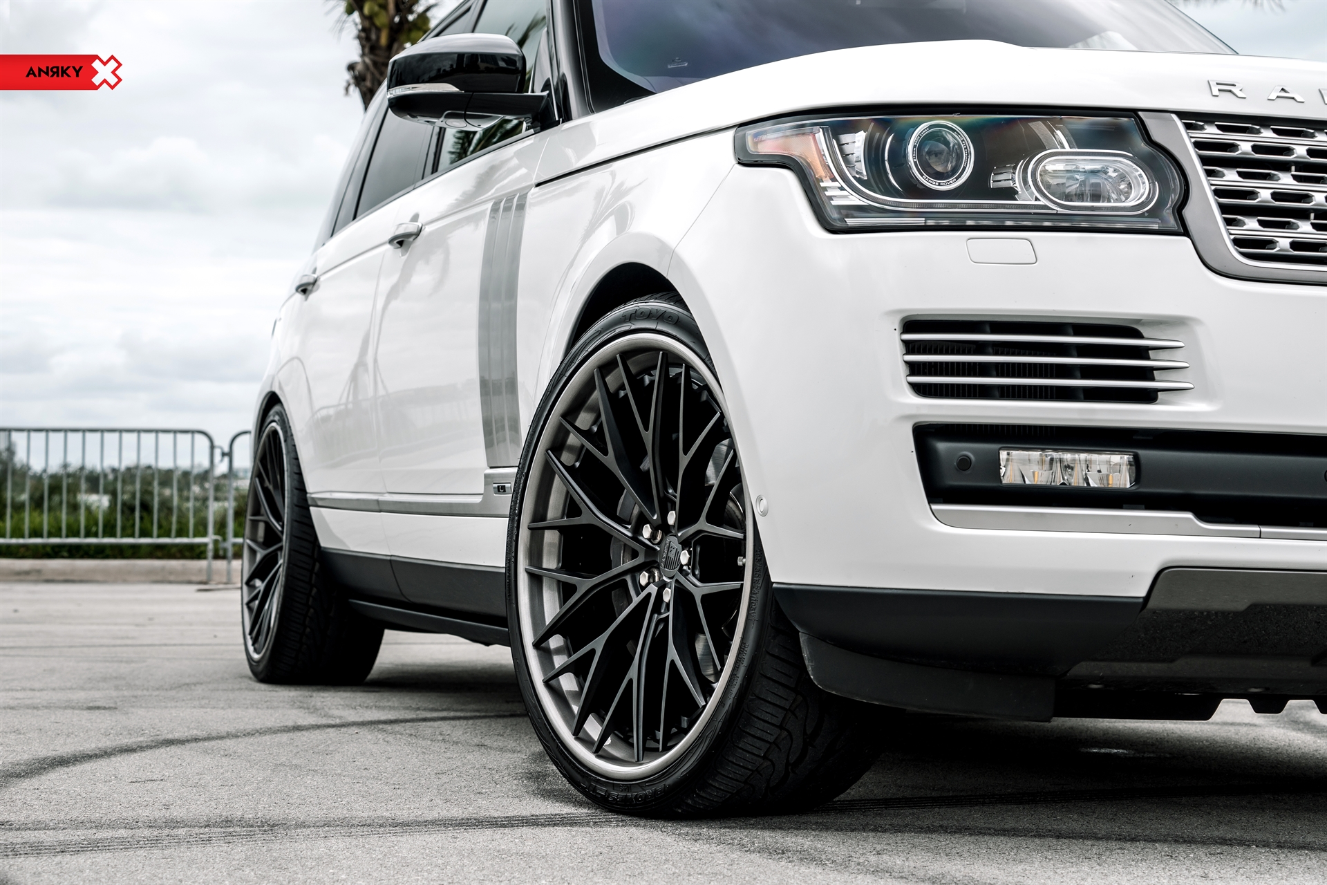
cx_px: 664
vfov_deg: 21.9
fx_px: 2285
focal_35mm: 62
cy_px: 442
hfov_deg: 32.4
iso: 200
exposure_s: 1/125
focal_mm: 62
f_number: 7.1
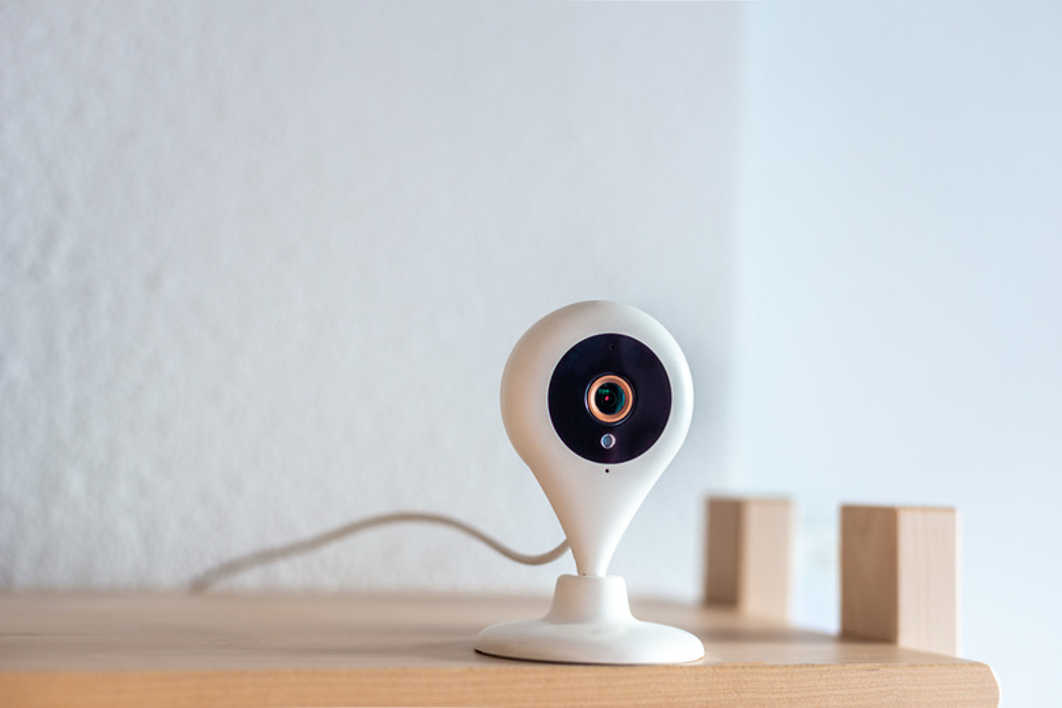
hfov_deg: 39.6
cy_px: 354
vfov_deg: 27.0
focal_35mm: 50
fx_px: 1475
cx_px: 531
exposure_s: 1/160
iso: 100
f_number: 2.5
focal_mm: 50
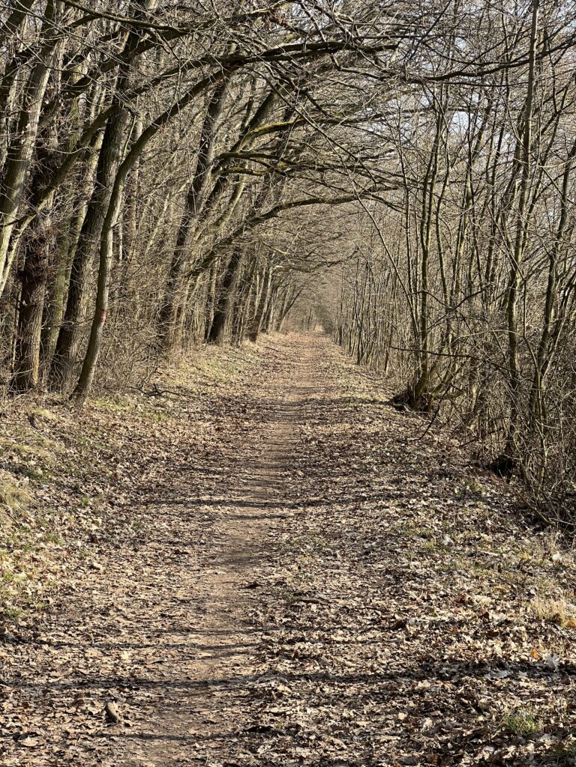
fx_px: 1708
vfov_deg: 25.3
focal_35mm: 77
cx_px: 288
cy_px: 384
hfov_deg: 19.1
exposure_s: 1/181
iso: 32
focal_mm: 9
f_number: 2.8
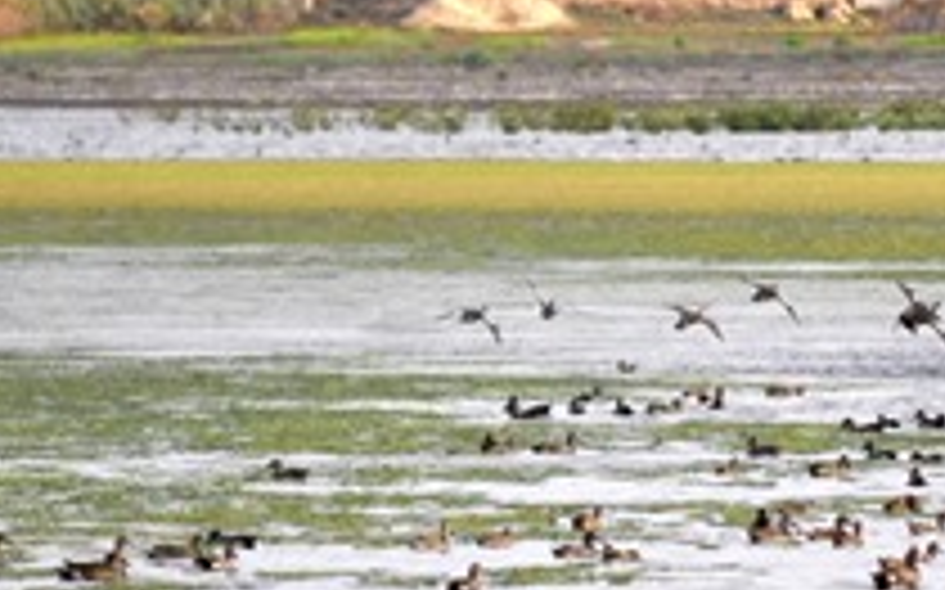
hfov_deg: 2.7
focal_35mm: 767
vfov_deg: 1.7
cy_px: 491
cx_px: 722
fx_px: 19743
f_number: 5.6
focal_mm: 200
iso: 200
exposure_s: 1/500
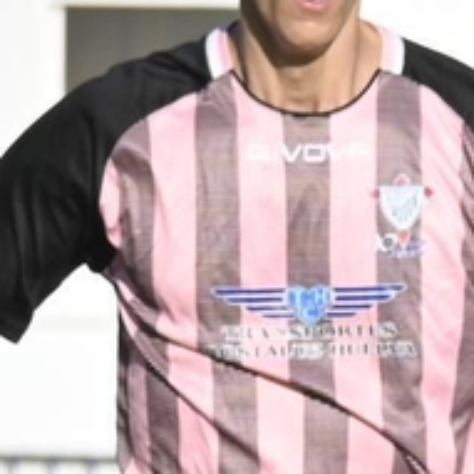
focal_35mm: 1338
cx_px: 1812
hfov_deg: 1.3
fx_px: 20722
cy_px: 896
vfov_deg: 1.3
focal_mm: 125
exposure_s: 1/800
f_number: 5.3
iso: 160
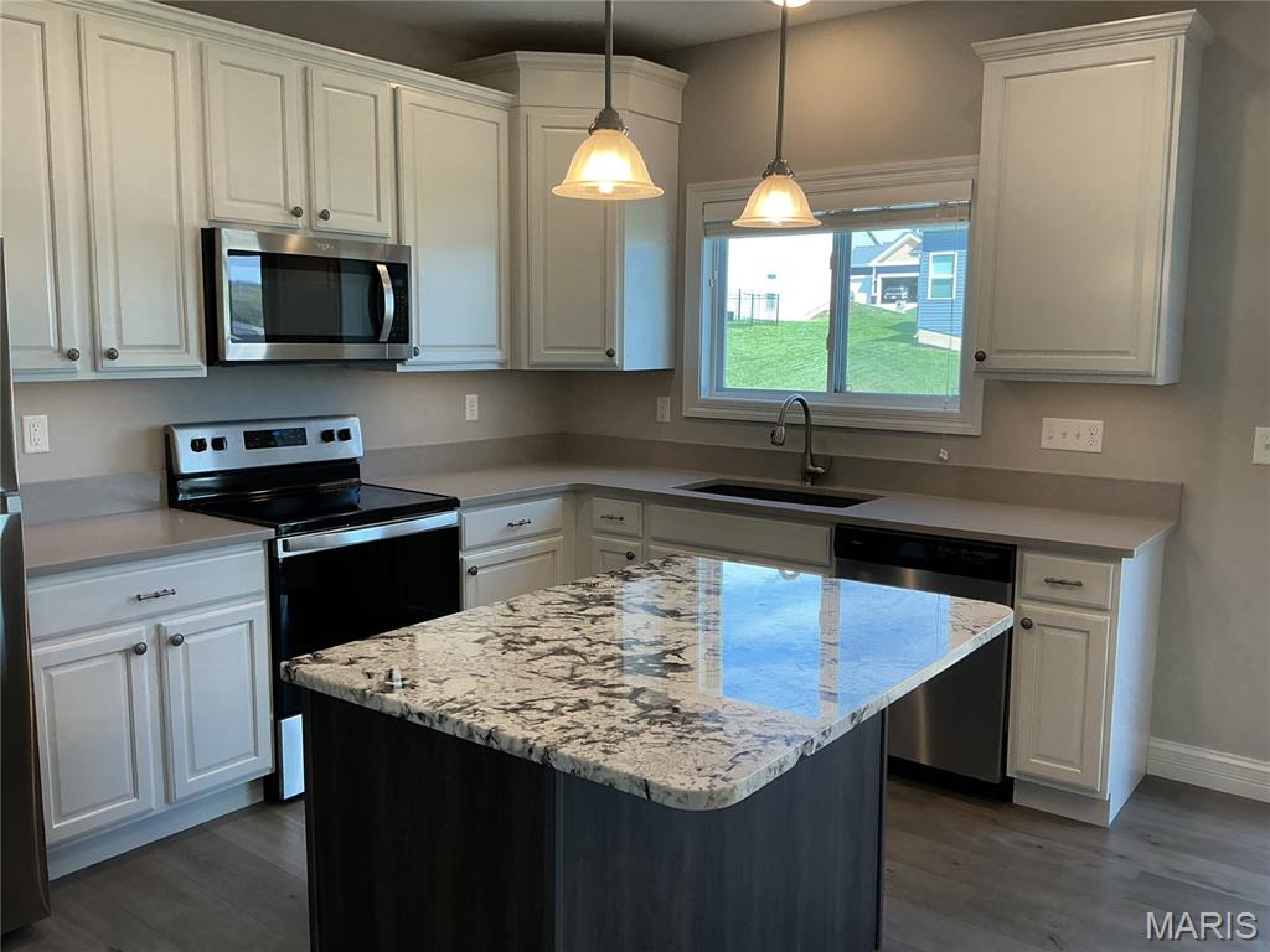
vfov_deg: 48.2
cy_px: 476
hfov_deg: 61.7
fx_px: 1064
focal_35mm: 29
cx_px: 635
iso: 32
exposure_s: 1/120
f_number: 1.8
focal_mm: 3
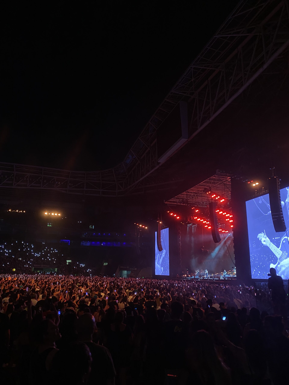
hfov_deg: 53.1
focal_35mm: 26
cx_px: 144
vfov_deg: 67.3
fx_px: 289
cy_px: 192
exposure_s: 1/60
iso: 200
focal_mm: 4.25
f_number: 1.8
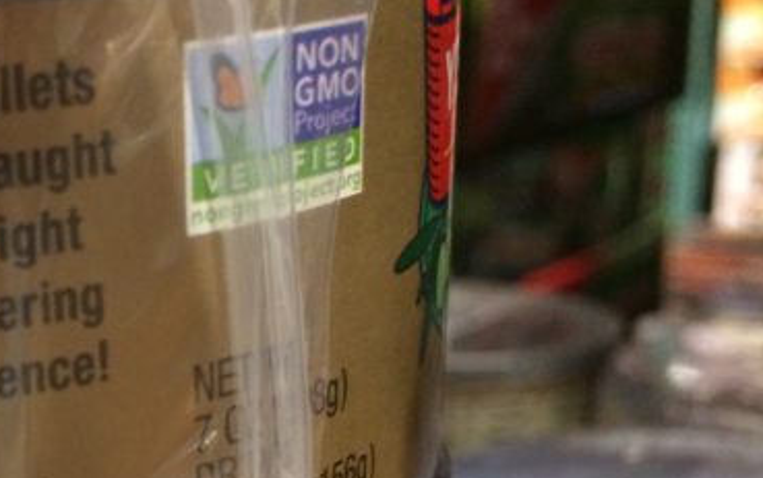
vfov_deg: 20.1
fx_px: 1331
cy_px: 391
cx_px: -29
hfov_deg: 29.5
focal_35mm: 64
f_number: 2.2
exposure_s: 1/33
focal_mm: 4.15
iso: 320
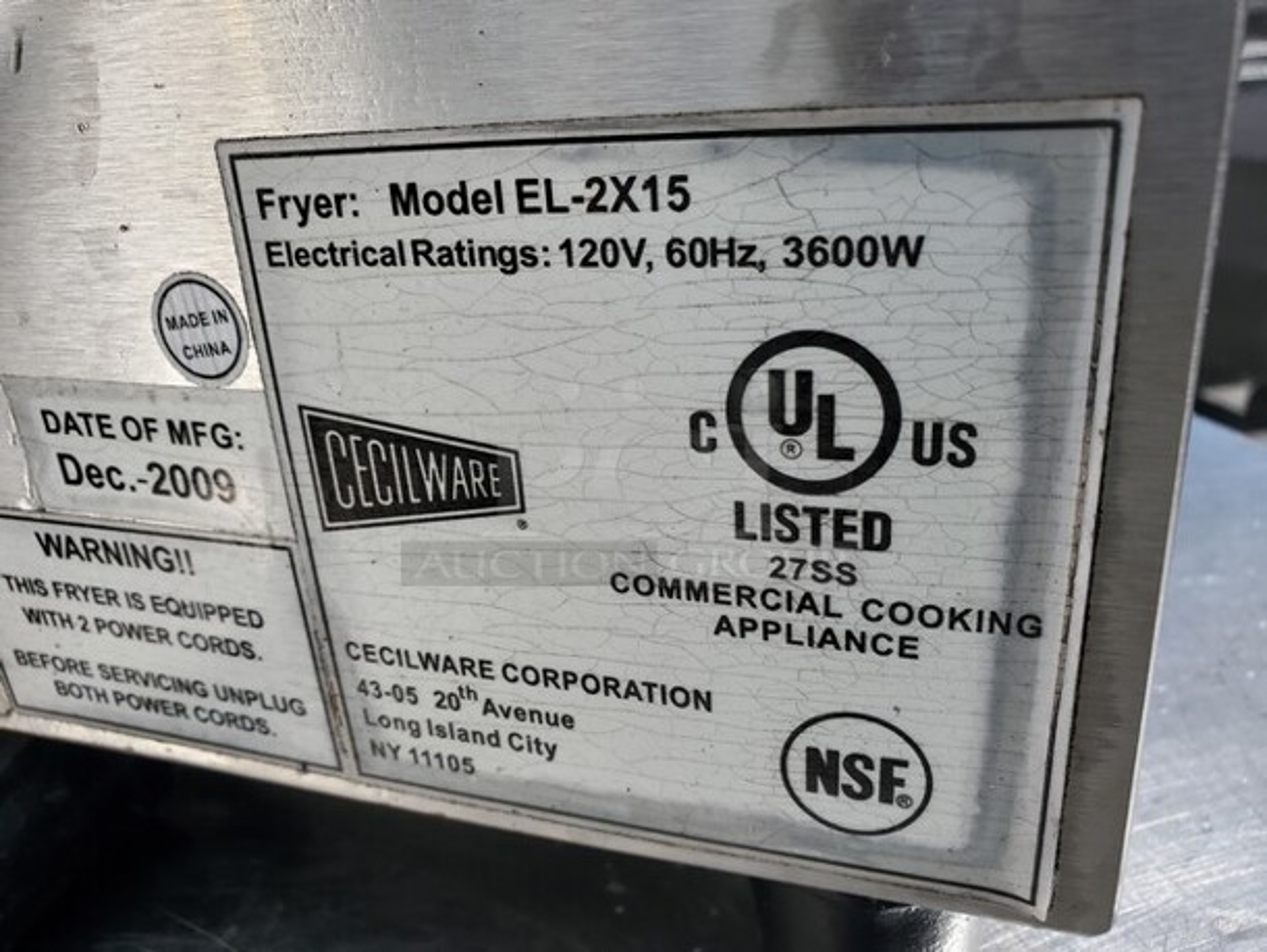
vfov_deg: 53.1
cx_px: 634
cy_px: 476
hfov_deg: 67.3
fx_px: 952
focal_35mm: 26
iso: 50
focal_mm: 4.3
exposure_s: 1/2054
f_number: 2.4
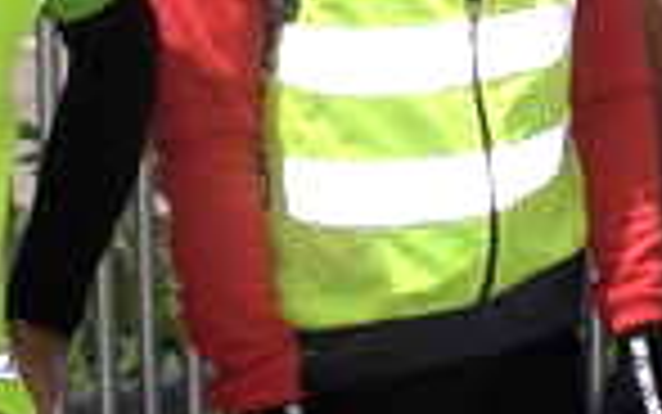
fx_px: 2184
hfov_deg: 16.8
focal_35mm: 121
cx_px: 698
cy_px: -72
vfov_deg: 10.7
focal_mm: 4
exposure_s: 1/1000
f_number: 5.4
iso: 80
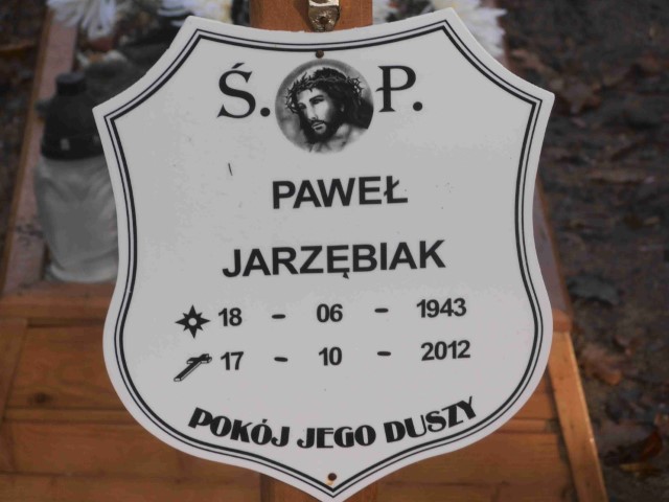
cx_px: 334
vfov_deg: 7.5
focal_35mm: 198
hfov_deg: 10.0
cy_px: 251
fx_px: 3827
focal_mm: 35.05
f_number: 5.8
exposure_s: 1/125
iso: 80
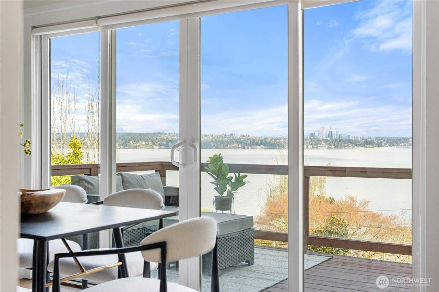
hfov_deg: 45.2
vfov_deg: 31.0
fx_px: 527
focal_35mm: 43
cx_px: 220
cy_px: 146
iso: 800
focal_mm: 43.2
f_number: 8
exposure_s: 1/250
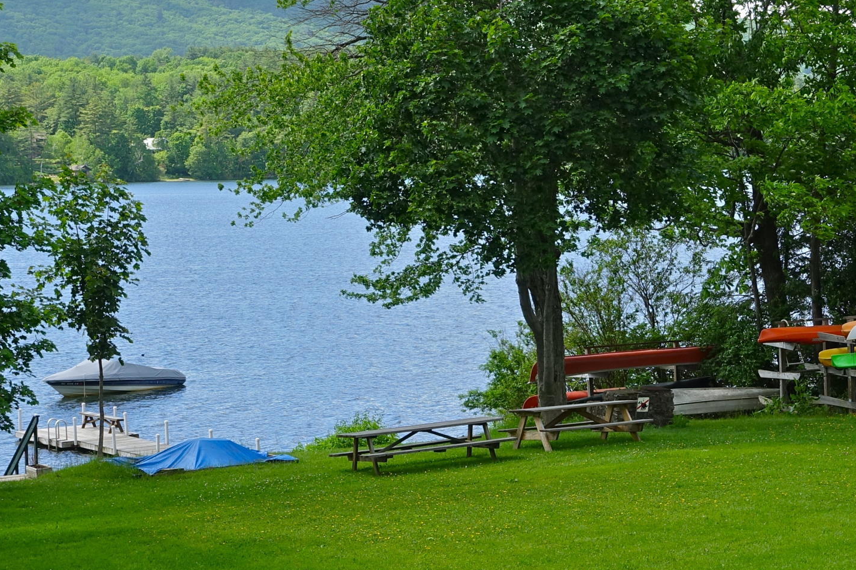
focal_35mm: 86
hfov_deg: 23.6
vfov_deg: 15.9
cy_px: 353
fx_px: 2045
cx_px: 415
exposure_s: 1/200
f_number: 5.6
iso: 125
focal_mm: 14.9
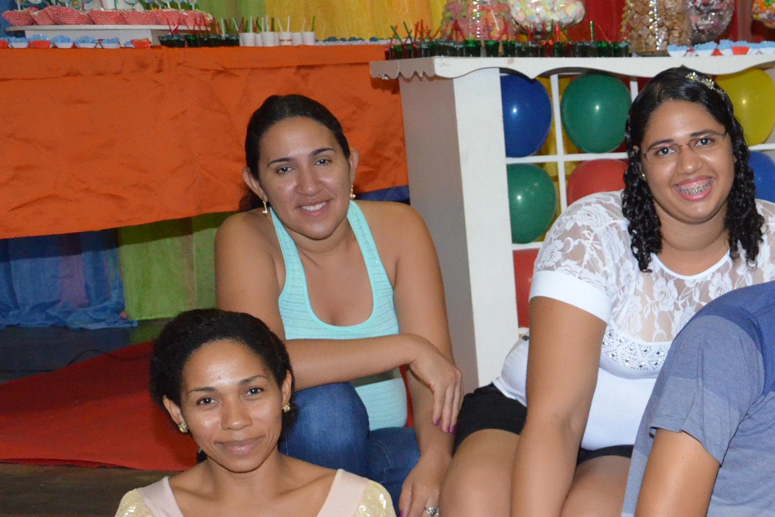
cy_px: 560
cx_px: 804
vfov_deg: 18.5
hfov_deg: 26.6
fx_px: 1531
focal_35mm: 71
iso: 3200
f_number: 4
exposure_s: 1/60
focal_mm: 21
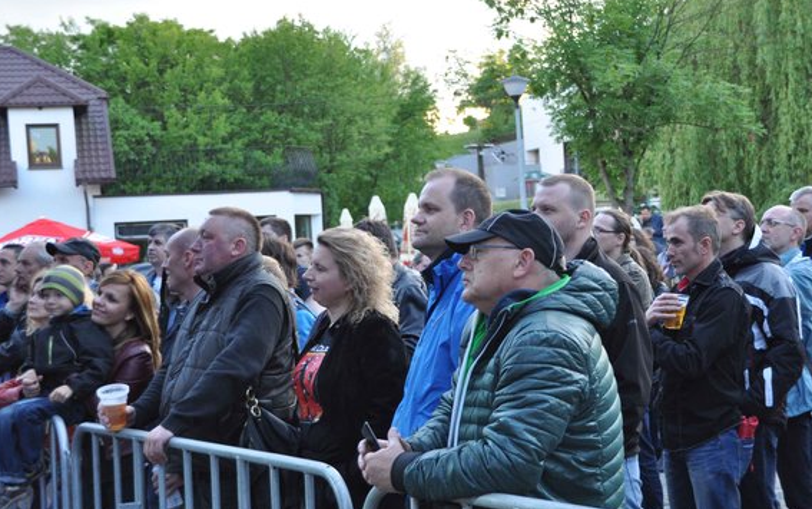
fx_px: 1705
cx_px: 430
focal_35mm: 77
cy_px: 277
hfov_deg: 26.8
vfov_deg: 17.0
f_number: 4.5
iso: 640
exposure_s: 1/125
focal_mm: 44
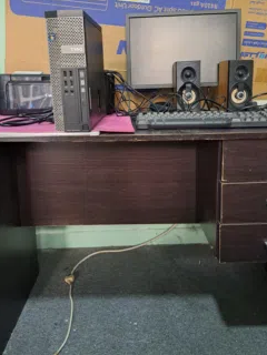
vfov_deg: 59.2
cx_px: 130
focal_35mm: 30
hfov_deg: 46.8
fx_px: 309
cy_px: 134
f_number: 1.8
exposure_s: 1/25
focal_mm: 5.23
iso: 500
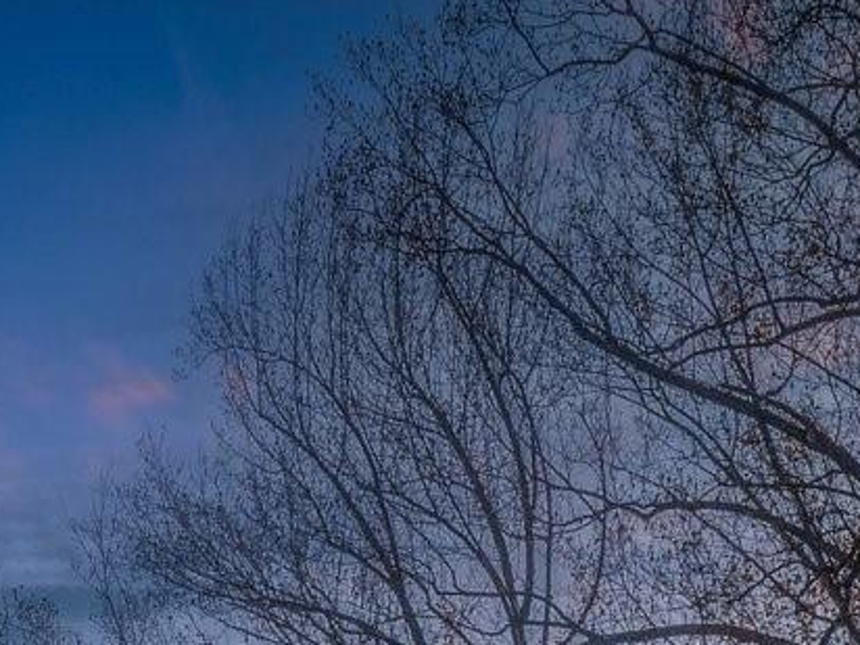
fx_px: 3702
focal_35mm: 149
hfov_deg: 13.2
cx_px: 720
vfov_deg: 8.9
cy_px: 1584
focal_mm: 15
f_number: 6.3
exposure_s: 1/400
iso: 320
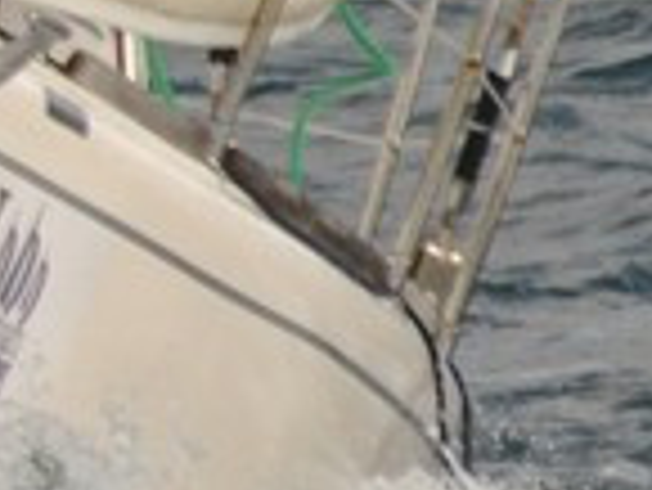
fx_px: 38475
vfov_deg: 0.7
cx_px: -985
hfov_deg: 1.0
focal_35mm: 2041
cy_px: -178
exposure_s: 1/500
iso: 200
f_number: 5.6
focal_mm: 200
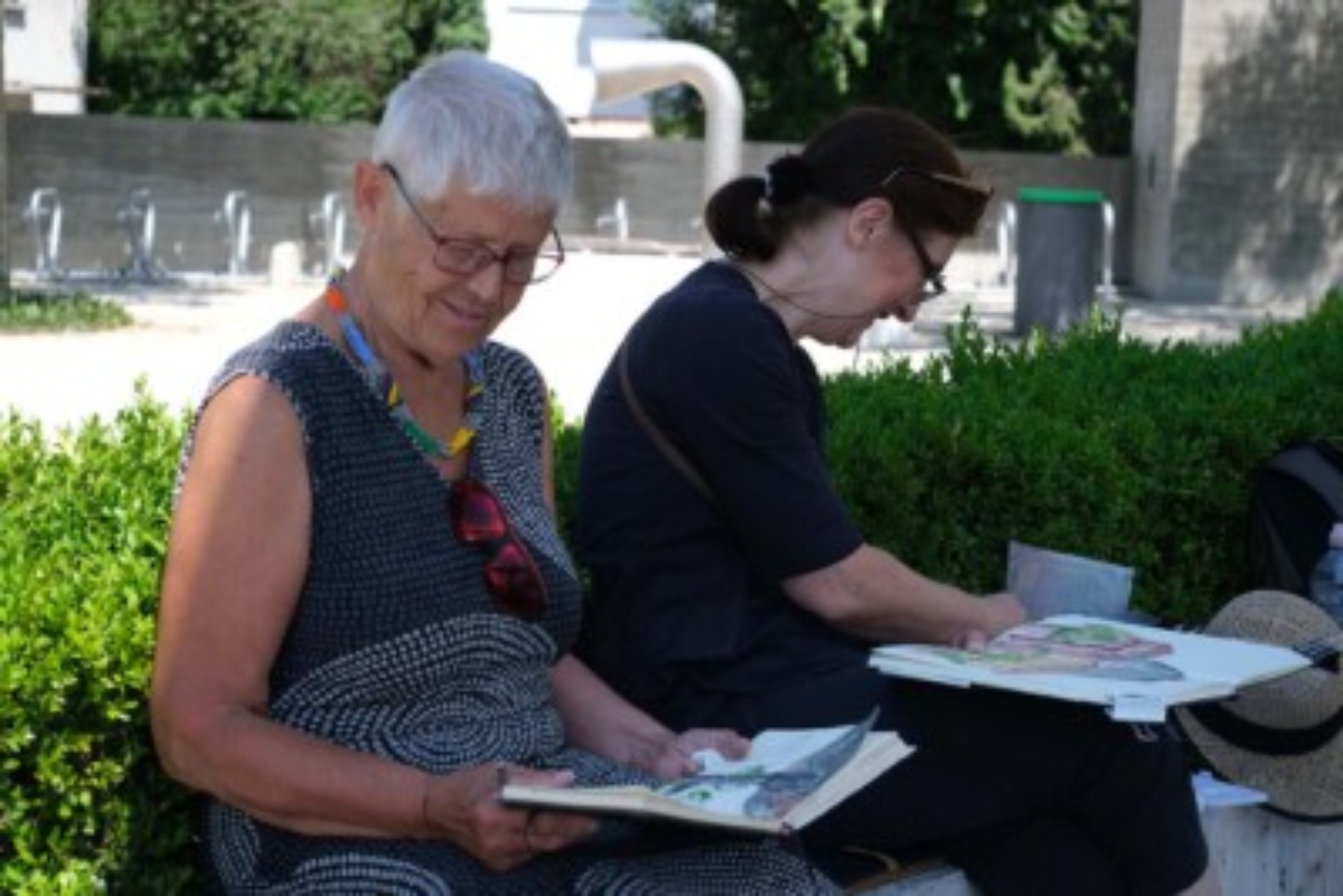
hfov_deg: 27.0
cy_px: 448
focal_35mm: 75
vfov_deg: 18.2
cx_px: 672
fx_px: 2799
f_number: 5.6
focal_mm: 50
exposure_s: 1/280
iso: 160
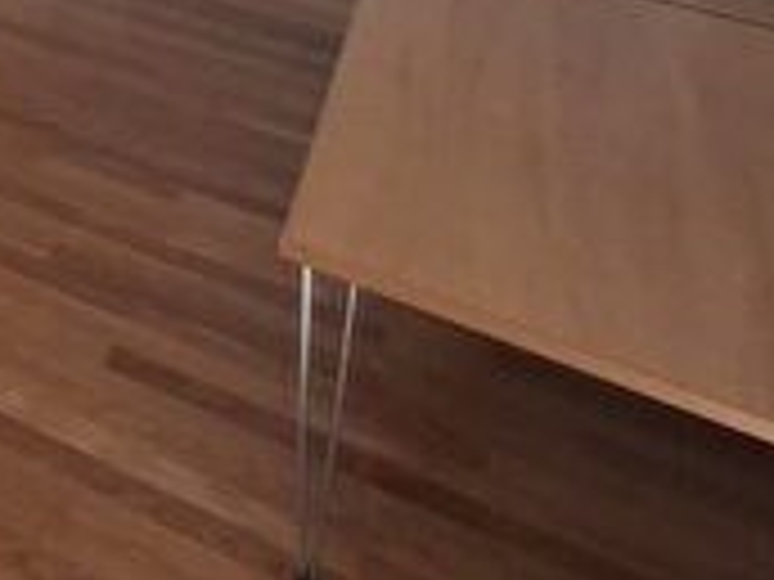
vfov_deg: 16.7
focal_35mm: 65
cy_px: -596
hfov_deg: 20.5
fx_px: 1453
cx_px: -634
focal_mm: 1.64
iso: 40
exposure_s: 1/100
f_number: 2.2
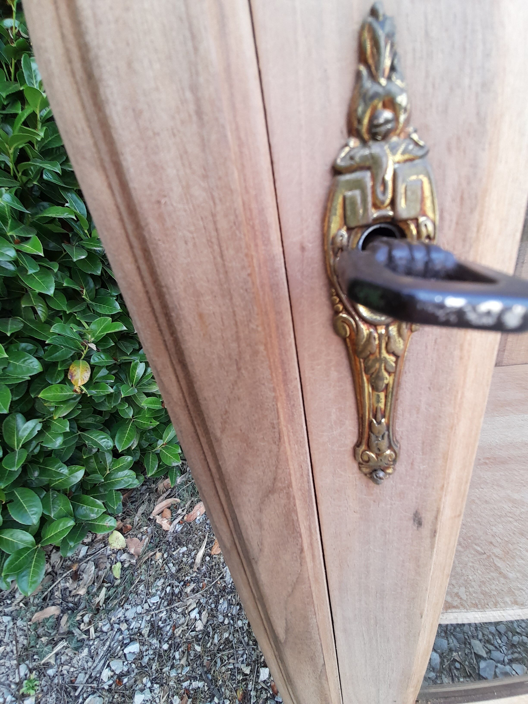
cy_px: 352
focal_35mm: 13
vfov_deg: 106.2
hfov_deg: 89.9
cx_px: 264
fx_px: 264
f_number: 2.2
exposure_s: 1/50
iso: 50
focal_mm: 1.42
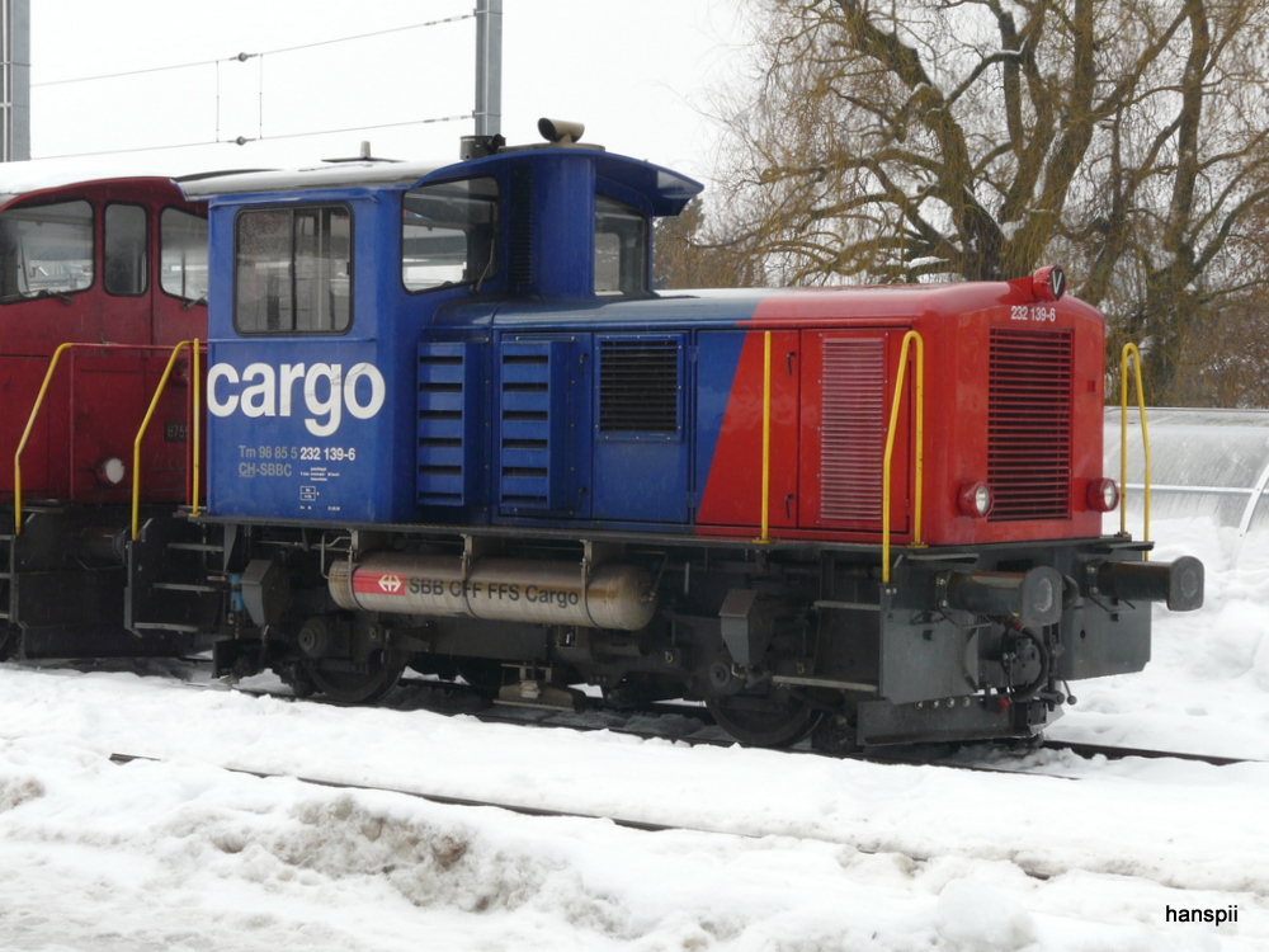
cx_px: 634
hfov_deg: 26.7
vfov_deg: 20.2
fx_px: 2676
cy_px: 476
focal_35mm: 73
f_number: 5
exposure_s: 1/200
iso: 100
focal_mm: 12
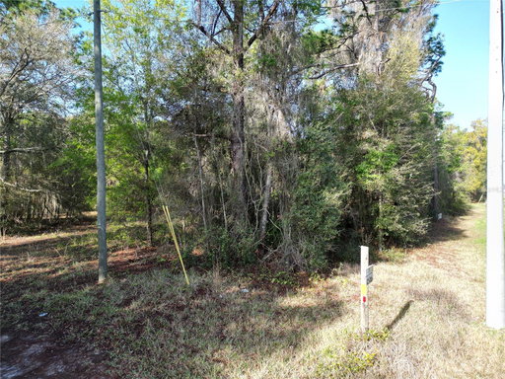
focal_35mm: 24
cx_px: 252
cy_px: 190
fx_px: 350
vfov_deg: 56.8
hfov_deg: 71.6
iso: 100
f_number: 1.7
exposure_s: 1/640
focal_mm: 6.72
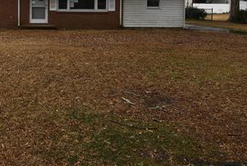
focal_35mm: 39
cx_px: 60
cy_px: 21
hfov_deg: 47.5
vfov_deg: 32.8
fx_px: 268
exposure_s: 1/125
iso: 200
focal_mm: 11
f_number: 5.6
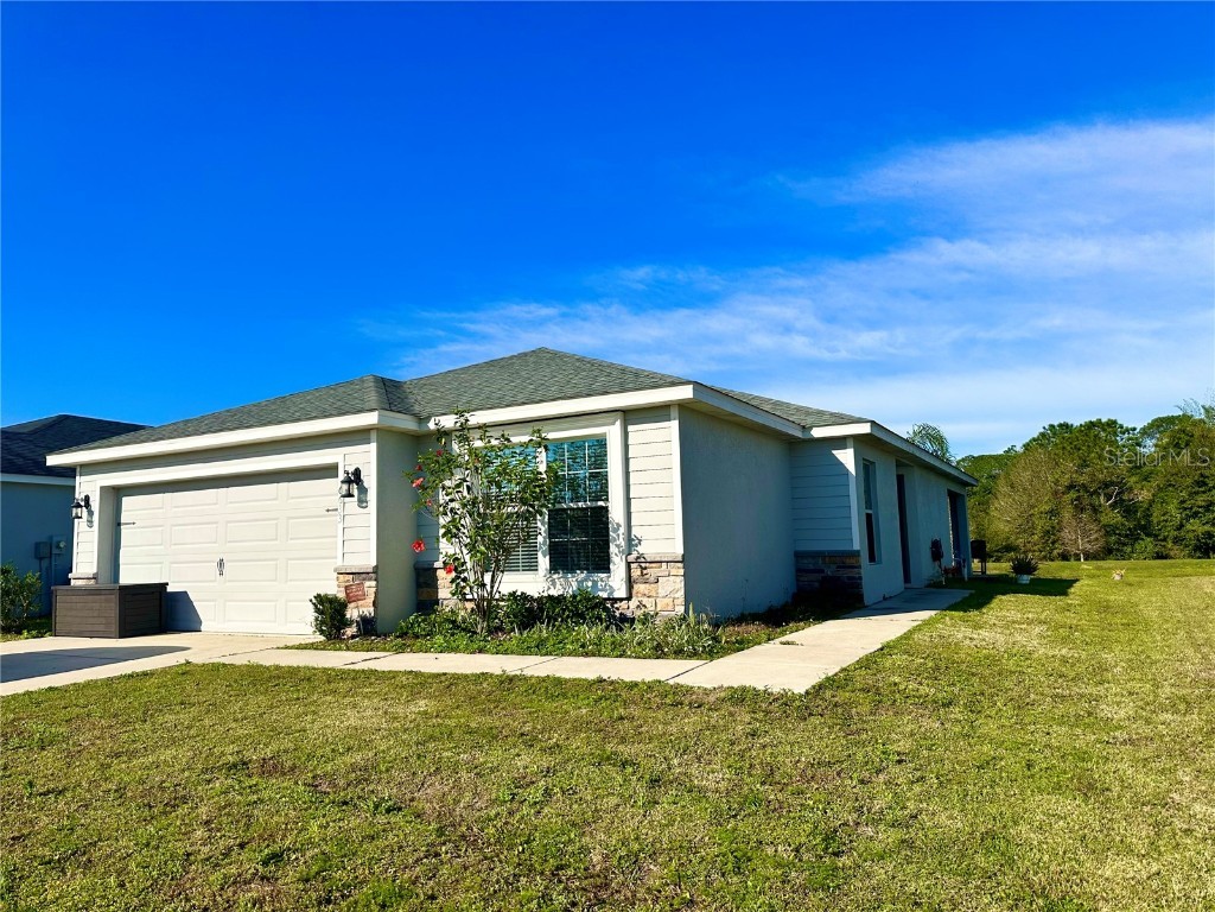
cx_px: 608
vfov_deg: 56.8
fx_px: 842
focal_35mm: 24
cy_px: 456
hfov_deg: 71.6
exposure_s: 1/7042
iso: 80
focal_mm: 6.86
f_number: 1.78
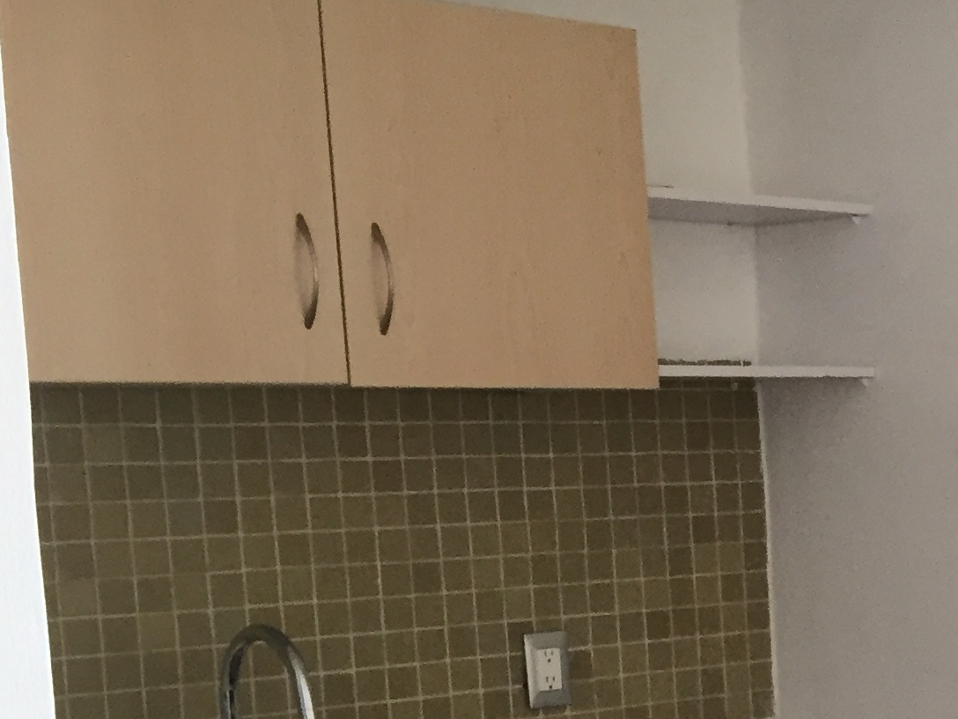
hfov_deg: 19.8
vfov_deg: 16.6
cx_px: 1404
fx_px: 2408
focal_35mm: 87
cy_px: 745
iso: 50
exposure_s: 1/30
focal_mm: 4.15
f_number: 2.2
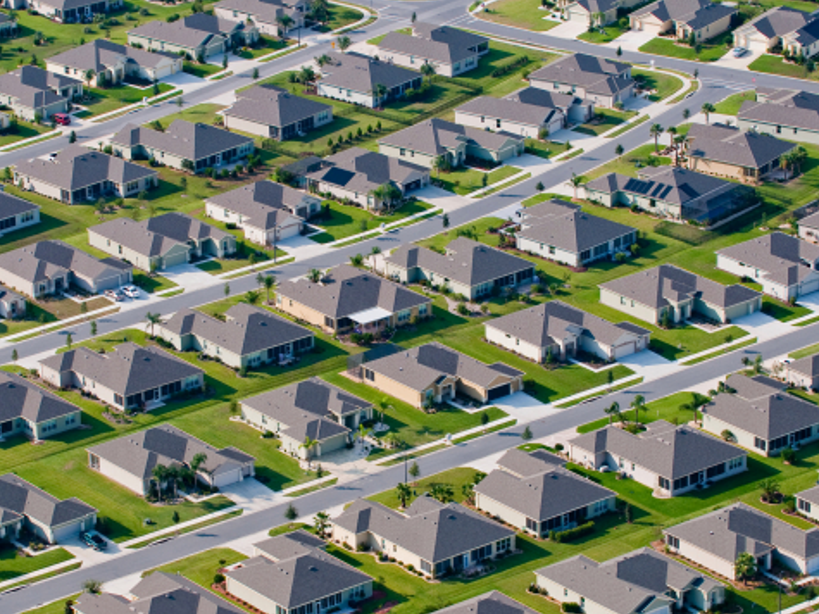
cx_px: 340
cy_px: 300
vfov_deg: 9.4
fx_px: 3714
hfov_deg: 12.6
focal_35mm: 157
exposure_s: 1/400
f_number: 8
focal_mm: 86
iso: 200
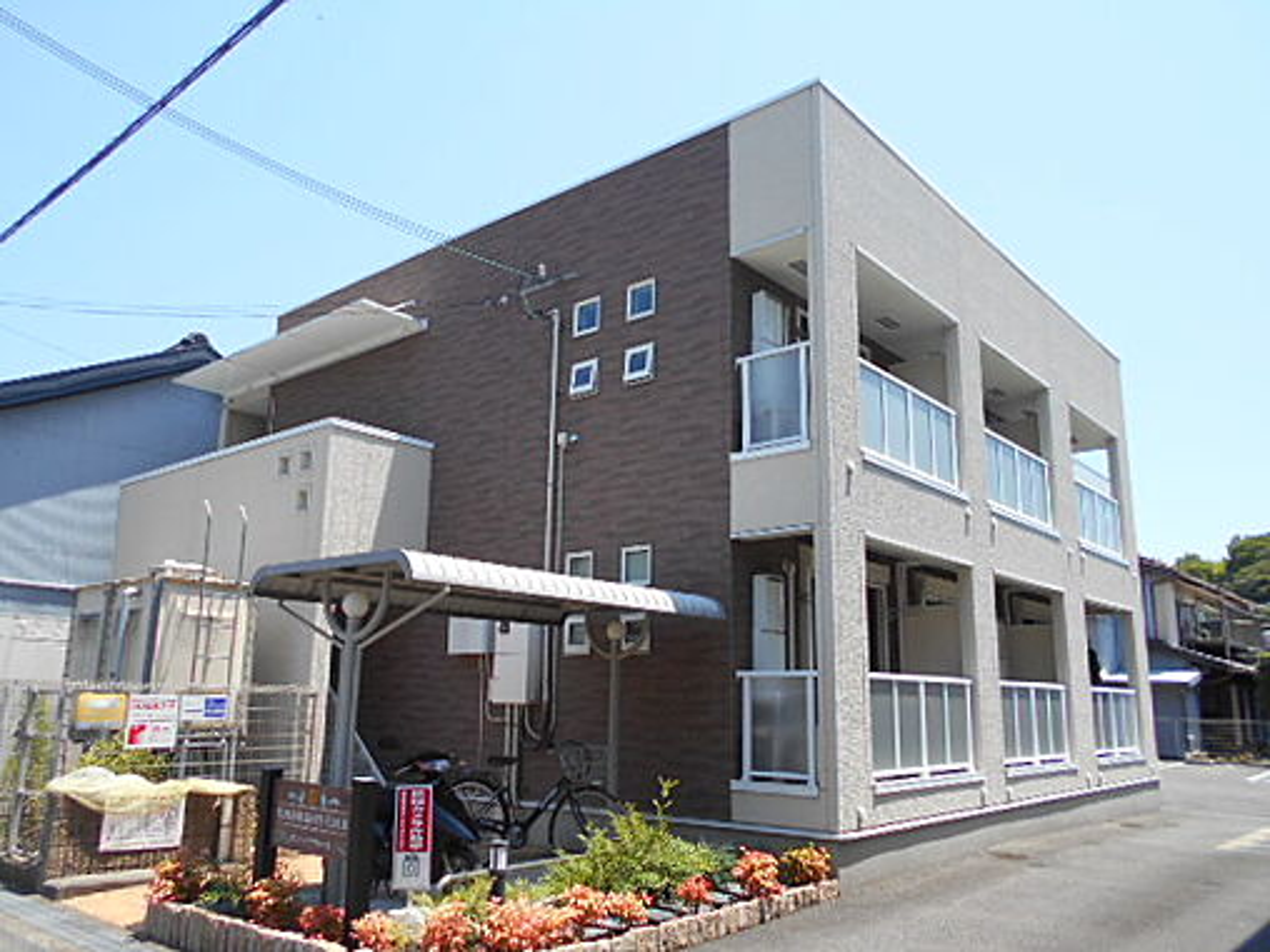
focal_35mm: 26
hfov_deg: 67.3
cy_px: 476
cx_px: 635
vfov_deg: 53.1
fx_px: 954
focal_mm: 4.6
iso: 80
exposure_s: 1/500
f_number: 3.2
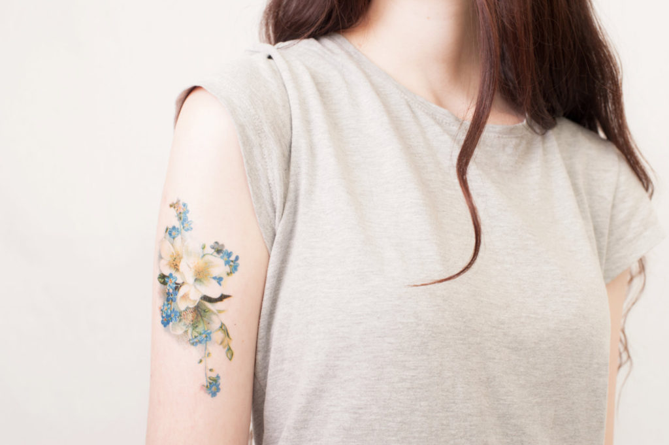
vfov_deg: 26.9
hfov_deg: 39.6
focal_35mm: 50
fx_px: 928
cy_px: 222
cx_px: 334
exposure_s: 1/180
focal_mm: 50
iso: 400
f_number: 6.7
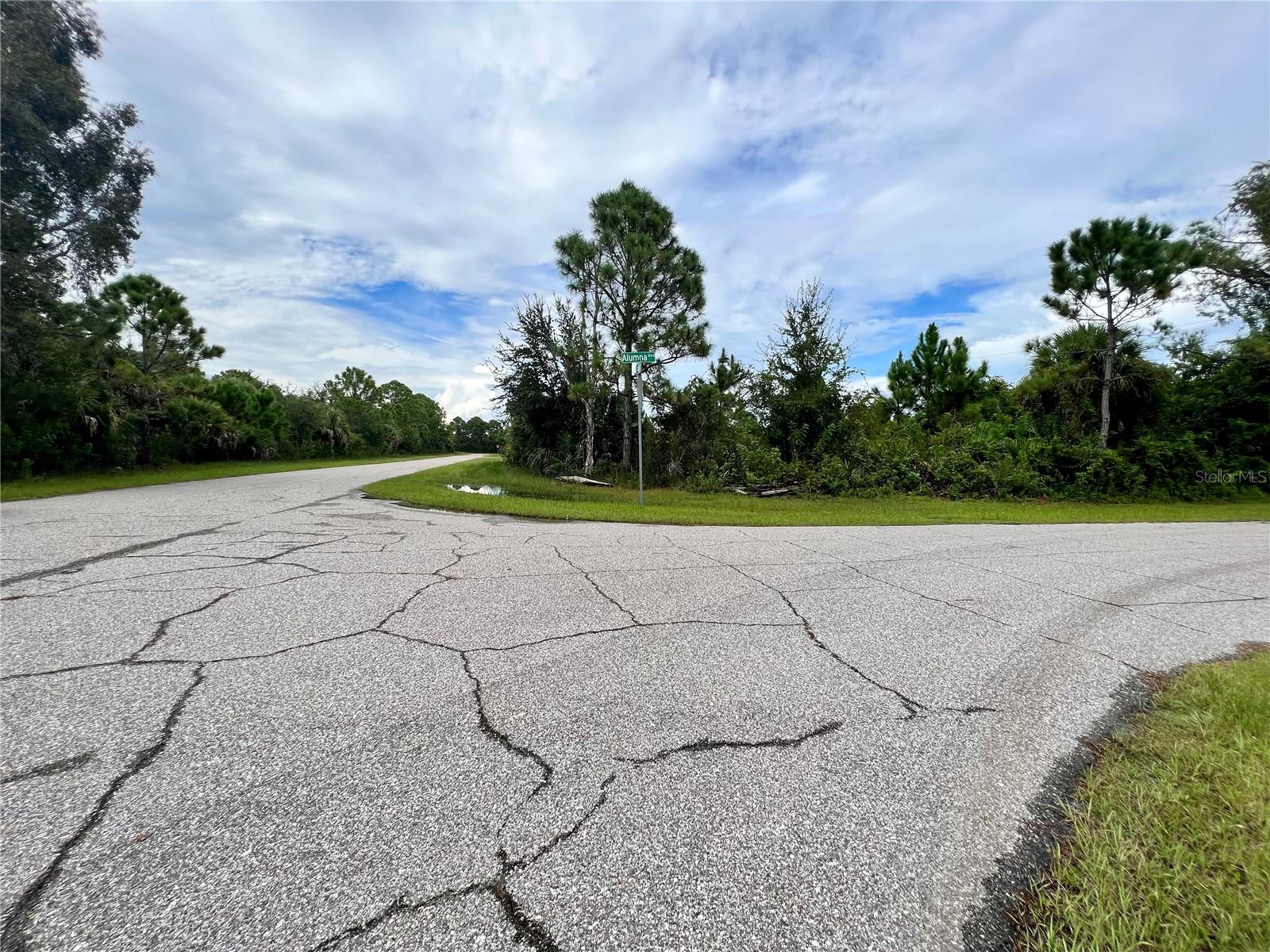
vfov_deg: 89.9
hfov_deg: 106.2
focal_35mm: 13
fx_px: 477
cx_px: 635
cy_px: 476
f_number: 1.8
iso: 32
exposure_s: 1/1263
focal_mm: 1.57
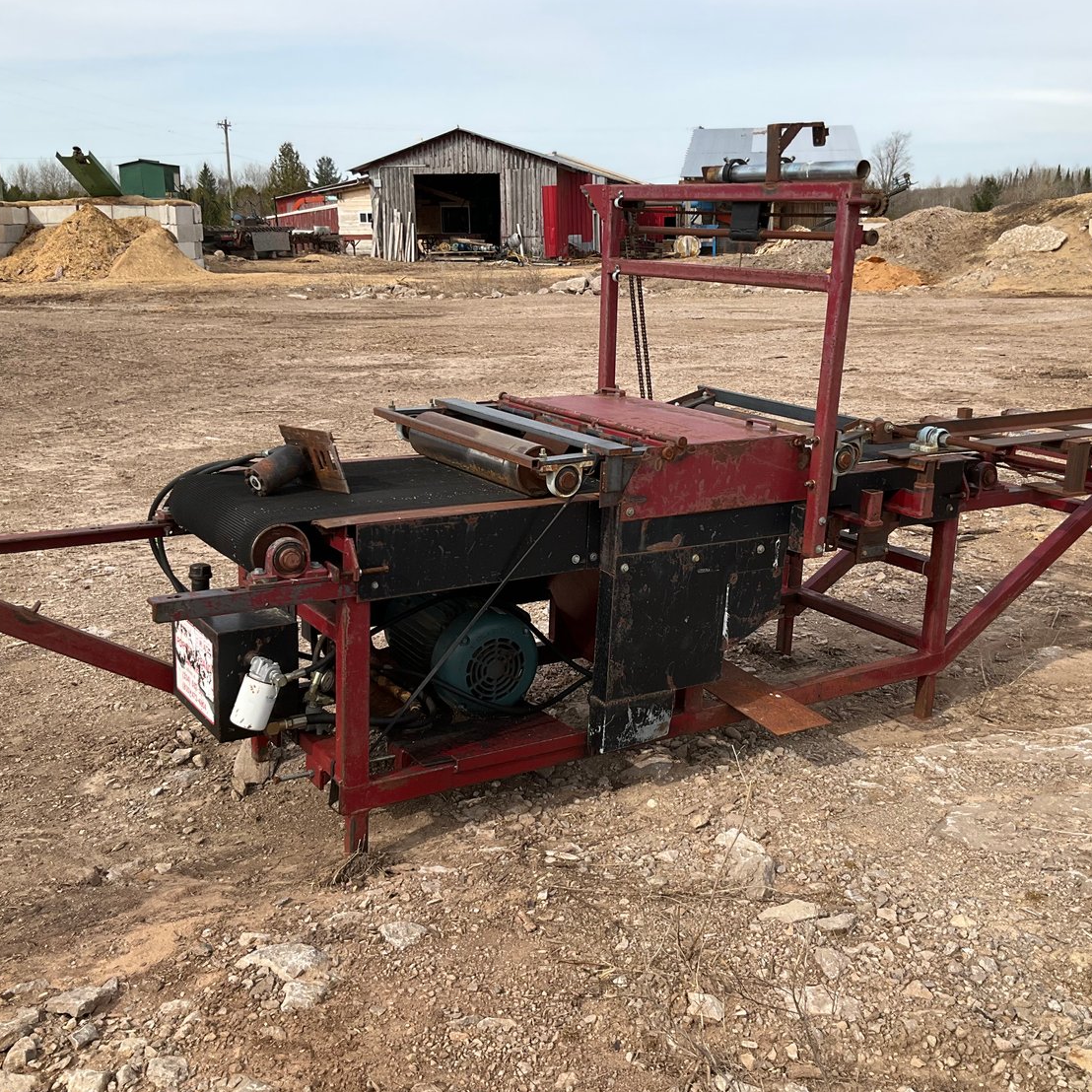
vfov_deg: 47.2
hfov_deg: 47.2
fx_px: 1249
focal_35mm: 35
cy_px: 557
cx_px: 588
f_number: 1.8
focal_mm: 3
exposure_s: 1/1377
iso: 25
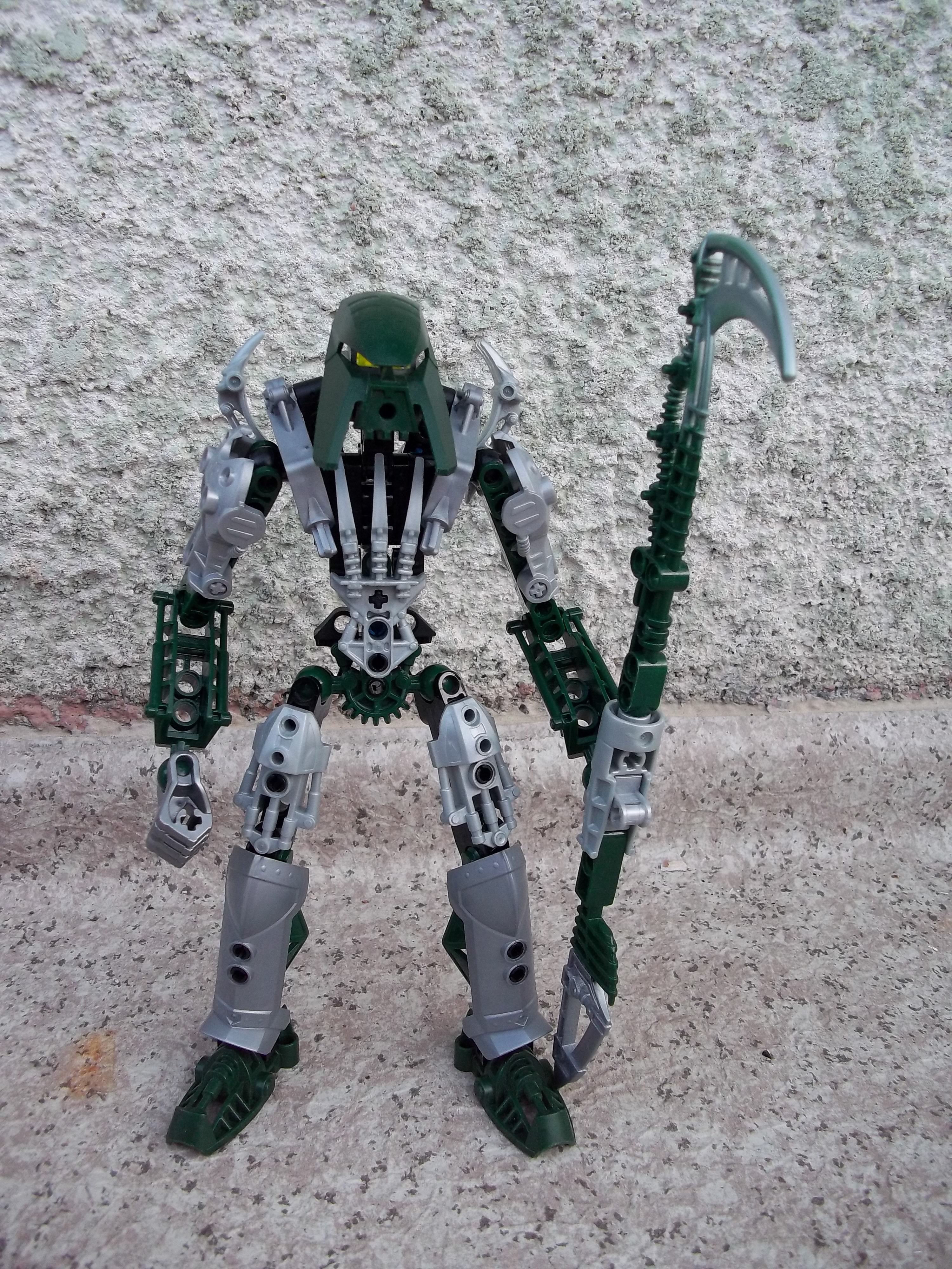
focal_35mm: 32
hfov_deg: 44.2
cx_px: 476
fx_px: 1173
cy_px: 634
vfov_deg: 56.8
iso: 80
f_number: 2.9
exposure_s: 1/80
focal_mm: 5.7
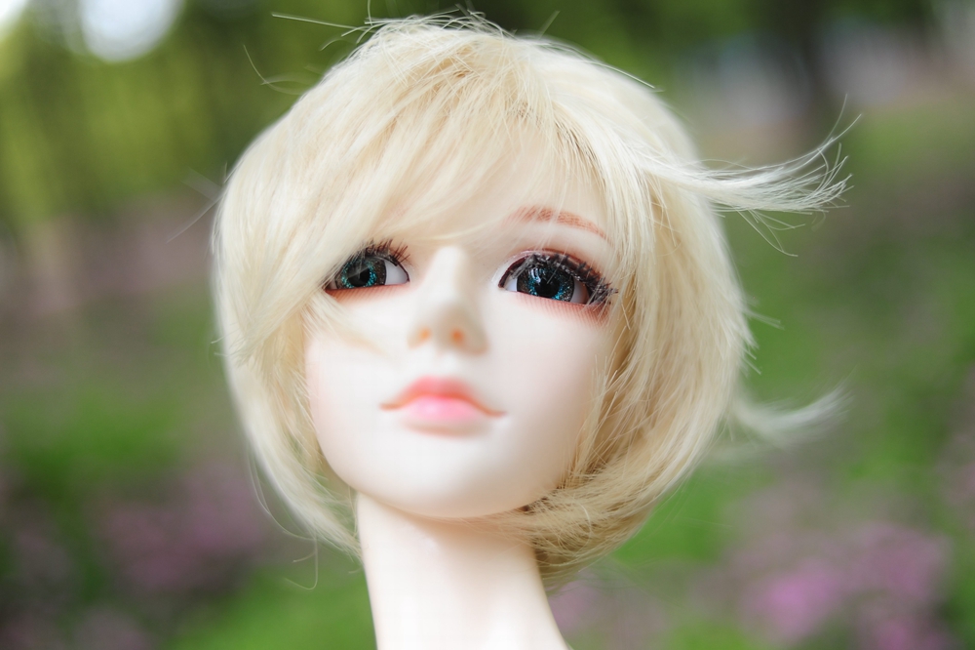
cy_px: 325
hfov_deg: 54.5
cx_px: 488
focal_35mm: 35
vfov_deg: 37.8
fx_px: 948
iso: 200
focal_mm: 35
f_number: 2.2
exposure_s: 1/500
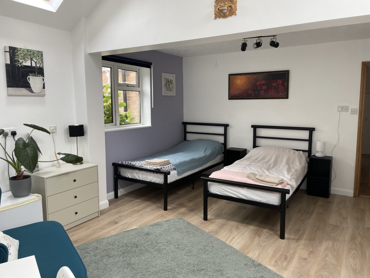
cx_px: 185
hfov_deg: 67.3
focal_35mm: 26
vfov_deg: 53.1
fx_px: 278
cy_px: 139
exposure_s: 1/121
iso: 50
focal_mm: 4.2
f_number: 1.6
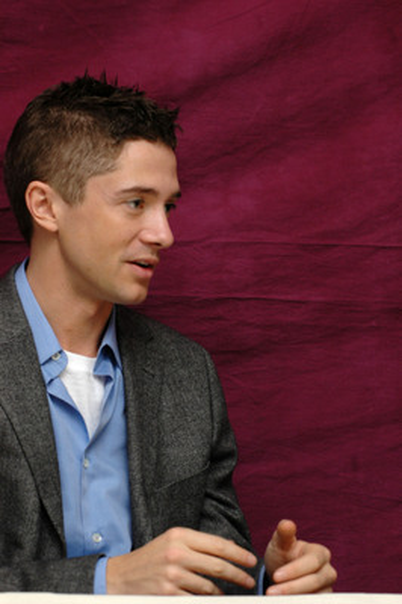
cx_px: 201
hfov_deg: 11.4
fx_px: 2013
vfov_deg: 17.1
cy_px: 302
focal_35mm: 120
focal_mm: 80
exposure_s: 1/400
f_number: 6.3
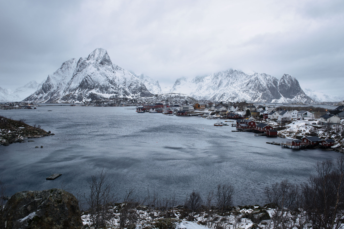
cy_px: 114
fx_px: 249
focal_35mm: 26
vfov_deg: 49.6
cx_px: 172
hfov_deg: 69.4
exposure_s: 1/2.5
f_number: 11
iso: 64
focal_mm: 26
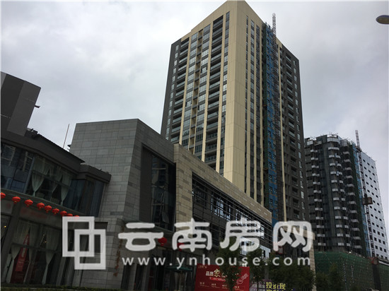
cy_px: 146
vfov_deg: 48.2
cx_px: 194
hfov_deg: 61.7
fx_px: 326
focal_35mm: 29
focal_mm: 4.15
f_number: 2.2
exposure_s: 1/2481
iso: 25
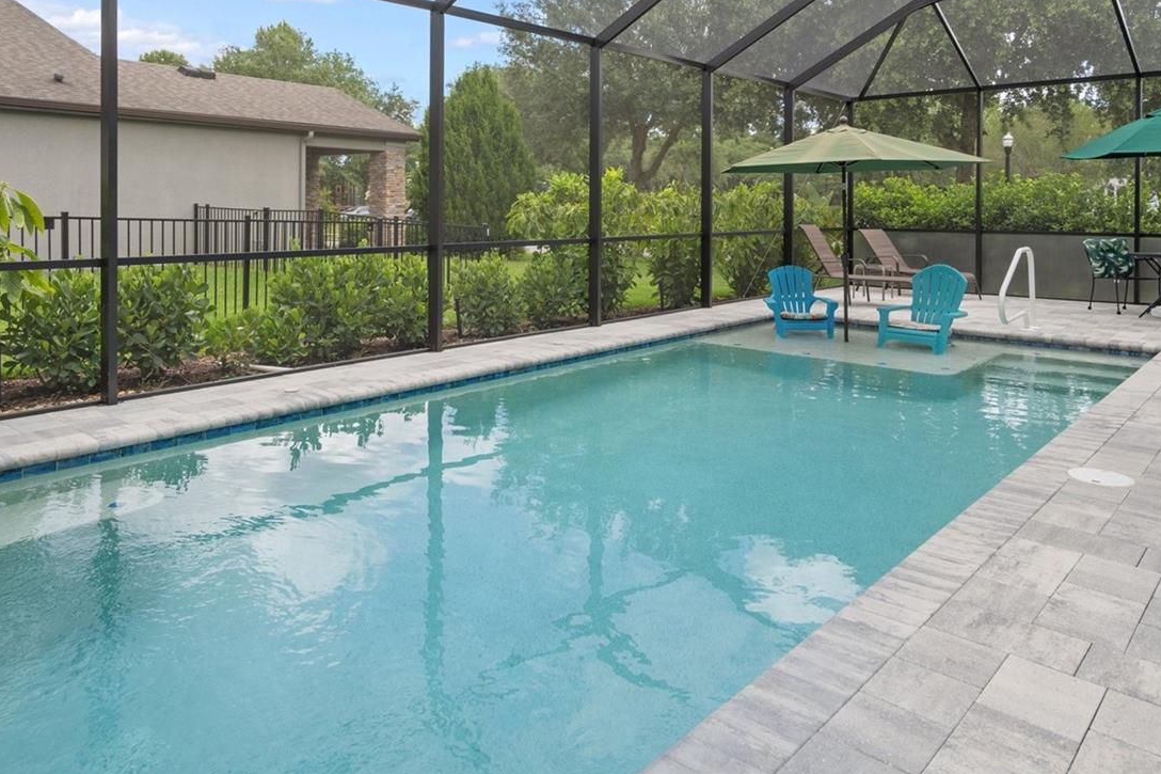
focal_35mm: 25
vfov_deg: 49.7
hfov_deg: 71.5
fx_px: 806
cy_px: 220
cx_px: 567
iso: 320
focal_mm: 17
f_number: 8
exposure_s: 1/160
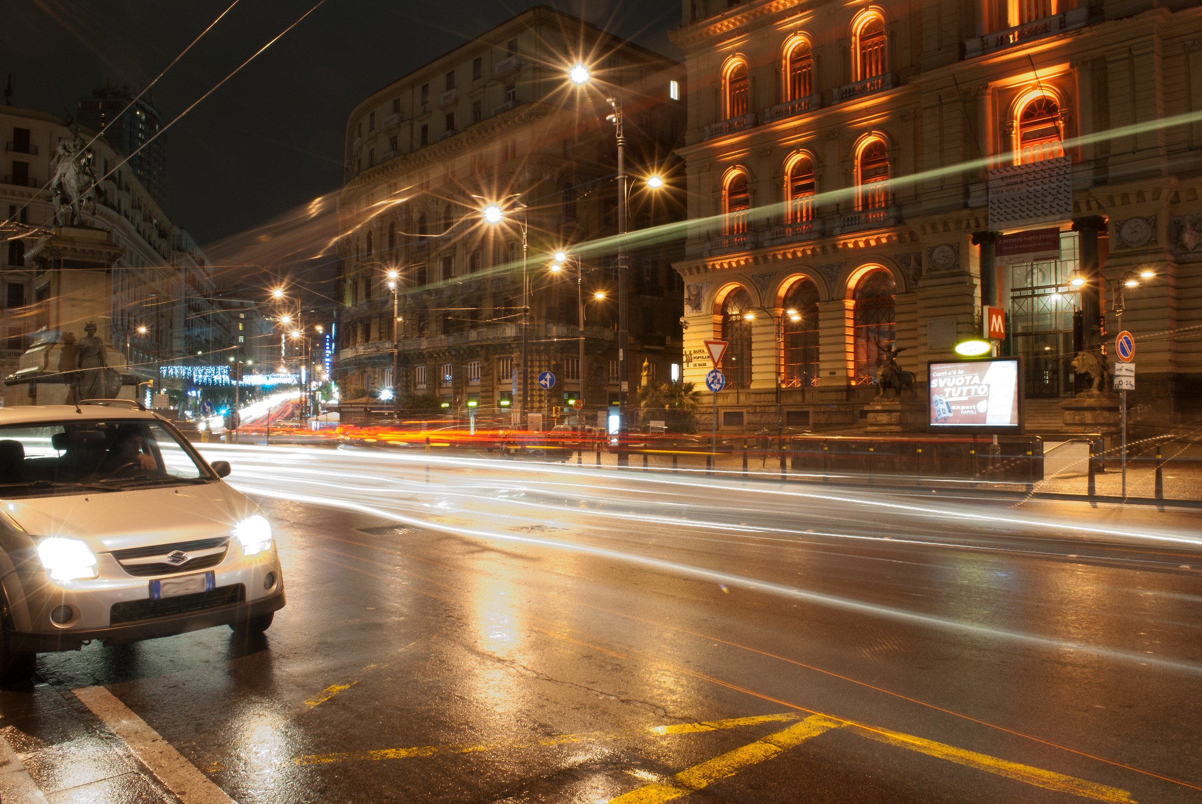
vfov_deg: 48.0
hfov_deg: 67.3
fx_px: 902
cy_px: 402
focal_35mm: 27
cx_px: 601
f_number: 22
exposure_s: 30
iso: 200
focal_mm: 18
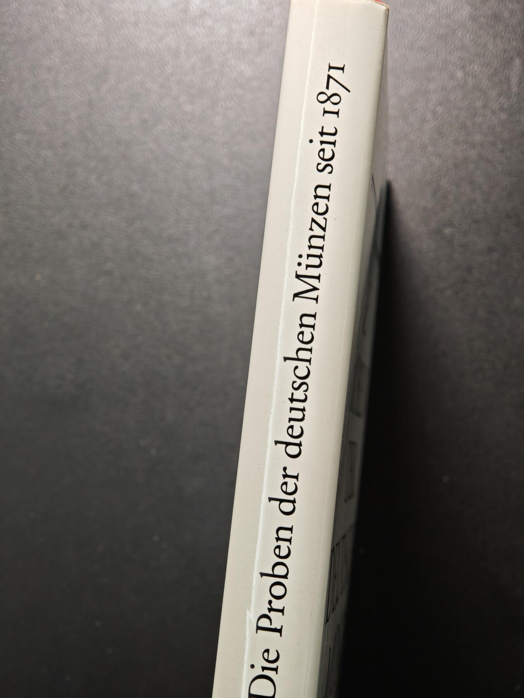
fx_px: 1211
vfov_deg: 32.2
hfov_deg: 24.4
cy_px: 349
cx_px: 262
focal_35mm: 60
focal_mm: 9
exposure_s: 1/50
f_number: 2
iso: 400
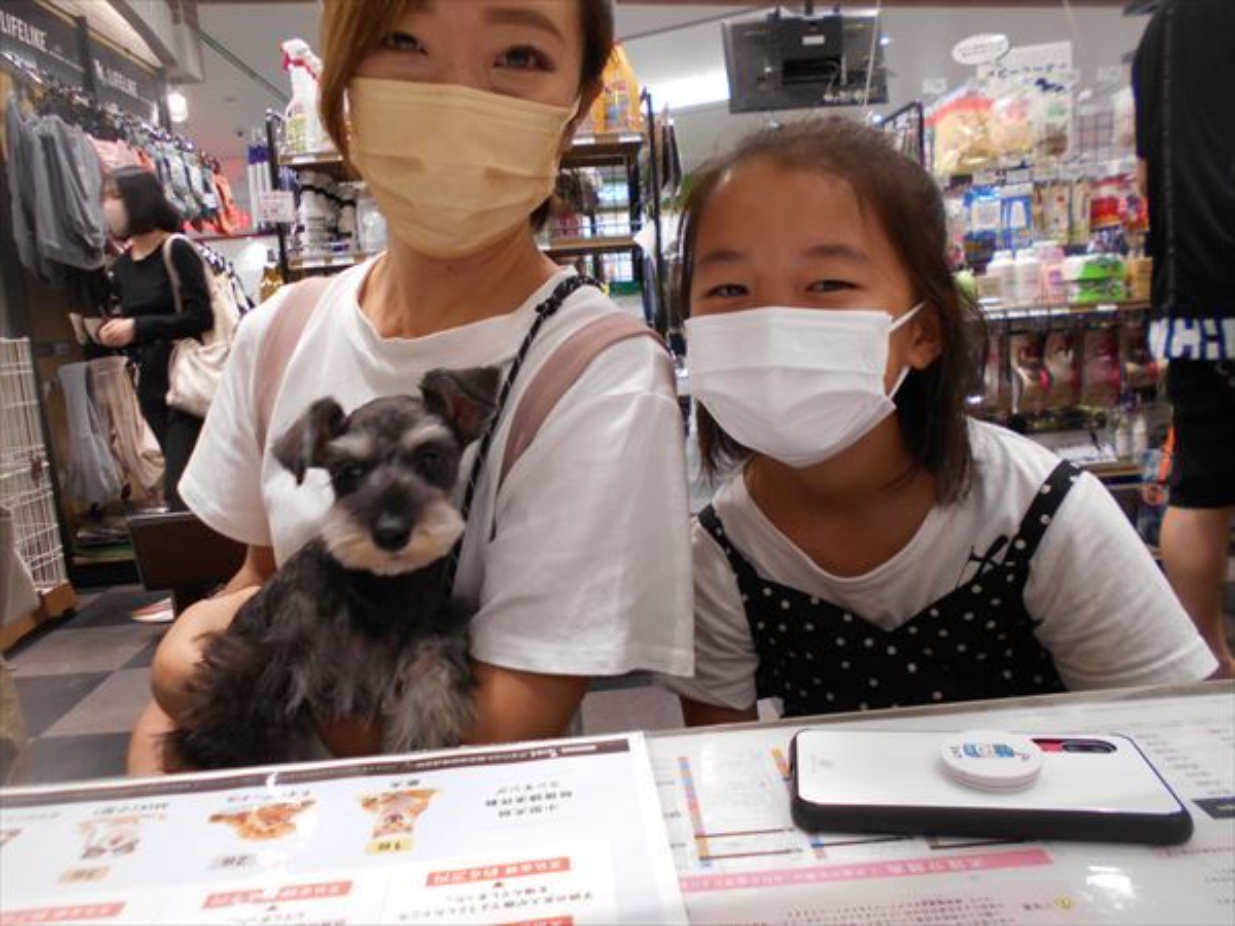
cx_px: 618
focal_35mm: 26
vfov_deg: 53.1
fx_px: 928
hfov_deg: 67.3
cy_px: 463
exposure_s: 1/30
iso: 200
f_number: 3.2
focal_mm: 4.6
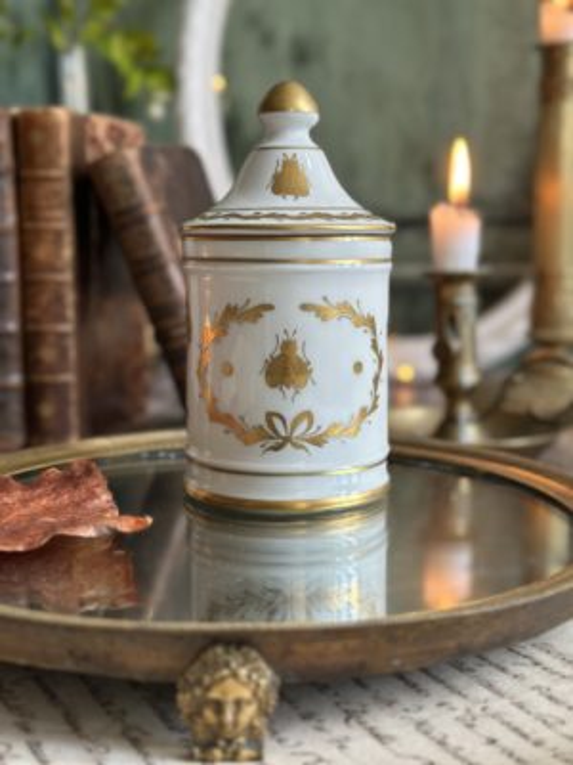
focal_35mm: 48
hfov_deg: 30.3
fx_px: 1059
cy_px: 382
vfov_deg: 39.7
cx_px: 286
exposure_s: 1/71
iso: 125
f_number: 1.78
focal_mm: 6.86
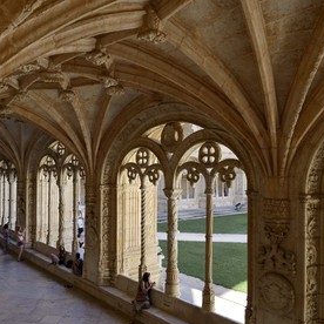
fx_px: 328
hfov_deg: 52.2
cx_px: 133
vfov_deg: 52.5
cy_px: 163
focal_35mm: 31
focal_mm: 24
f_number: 7.1
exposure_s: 1/60
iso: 200
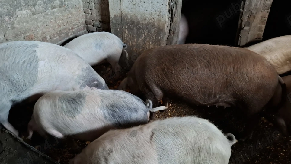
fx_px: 201
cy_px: 82
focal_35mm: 26
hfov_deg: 71.9
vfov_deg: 44.4
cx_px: 142
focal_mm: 5.54
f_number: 1.8
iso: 800
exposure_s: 1/25
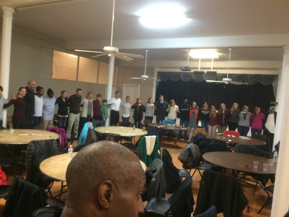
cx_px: 144
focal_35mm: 29
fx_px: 242
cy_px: 108
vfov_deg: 48.2
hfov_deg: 61.6
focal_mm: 4.15
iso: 320
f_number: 2.2
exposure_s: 1/24
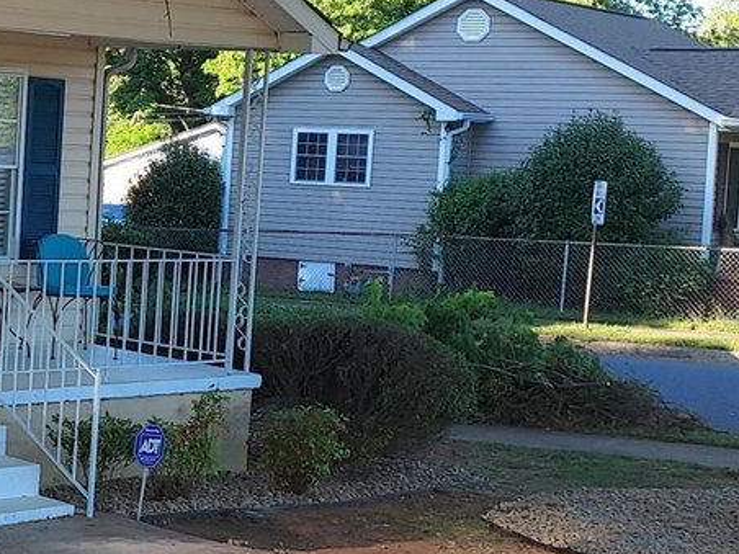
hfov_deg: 21.2
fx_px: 1815
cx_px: -177
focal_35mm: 85
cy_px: 296
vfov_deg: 17.4
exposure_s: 1/187
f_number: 1.8
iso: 40
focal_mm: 4.6
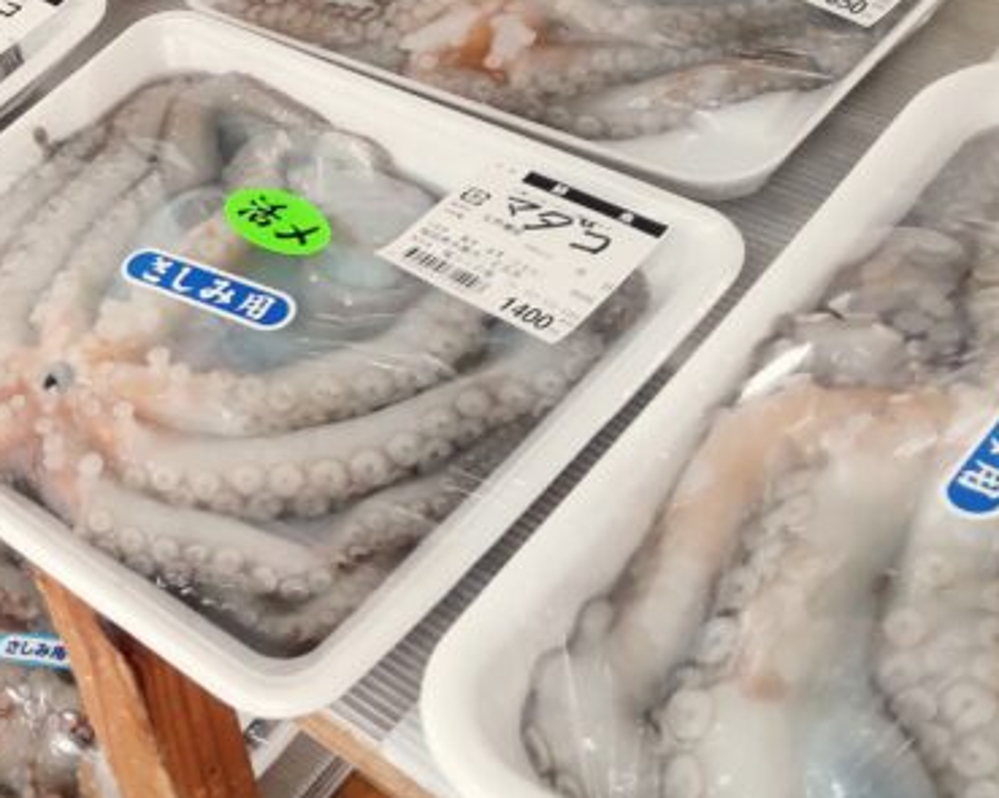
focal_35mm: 61
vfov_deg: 24.8
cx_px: -103
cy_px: 222
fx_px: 1803
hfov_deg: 28.2
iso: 134
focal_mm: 3.43
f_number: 2
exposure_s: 1/50
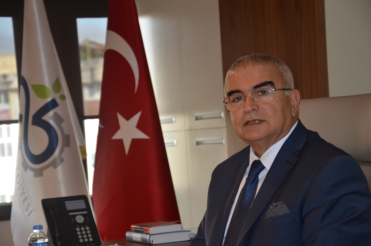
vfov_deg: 13.0
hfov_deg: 19.5
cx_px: 186
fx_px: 1080
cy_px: 123
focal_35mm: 105
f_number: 5.3
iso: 360
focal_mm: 70
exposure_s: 1/125
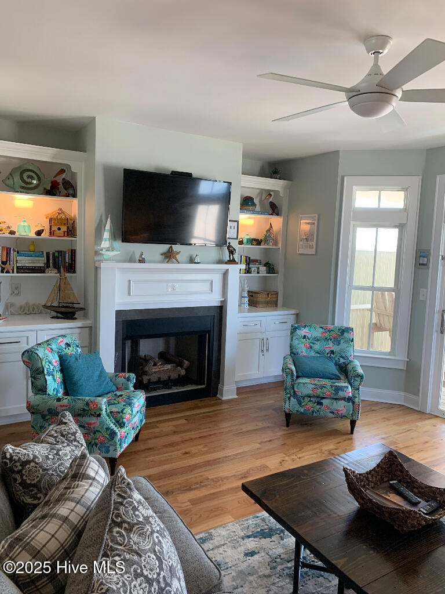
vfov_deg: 67.3
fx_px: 446
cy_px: 297
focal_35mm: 26
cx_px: 222
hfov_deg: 53.1
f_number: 1.8
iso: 100
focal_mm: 4.25
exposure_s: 1/99
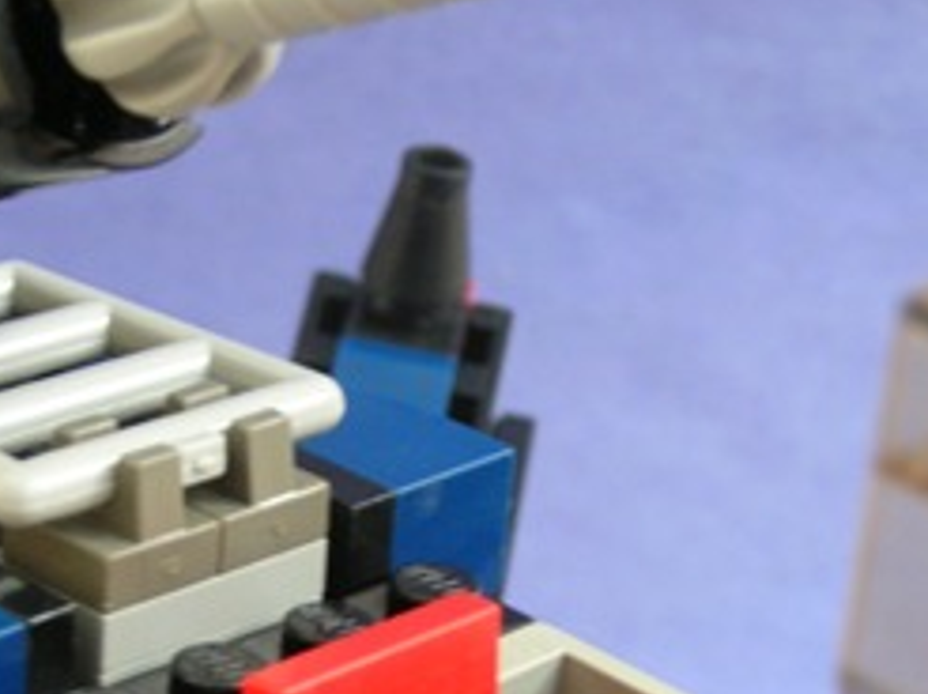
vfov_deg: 9.9
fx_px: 3991
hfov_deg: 13.2
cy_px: 603
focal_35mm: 149
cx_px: 328
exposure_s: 1/5.5
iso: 50
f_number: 3.2
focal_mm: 10.6
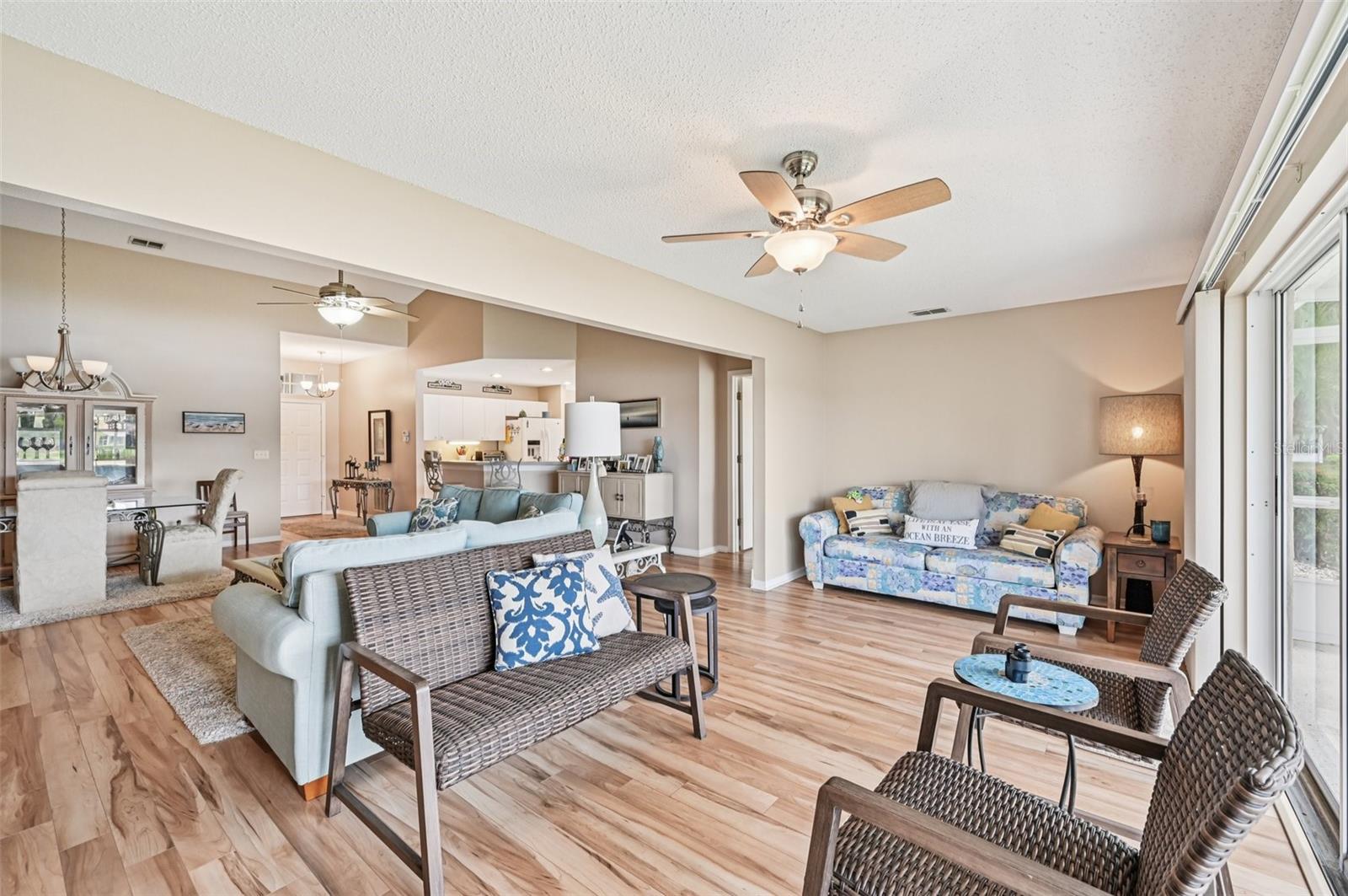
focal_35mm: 15
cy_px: 448
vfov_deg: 77.2
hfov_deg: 100.5
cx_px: 674
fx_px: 561
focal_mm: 15
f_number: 8
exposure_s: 1/30
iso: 400
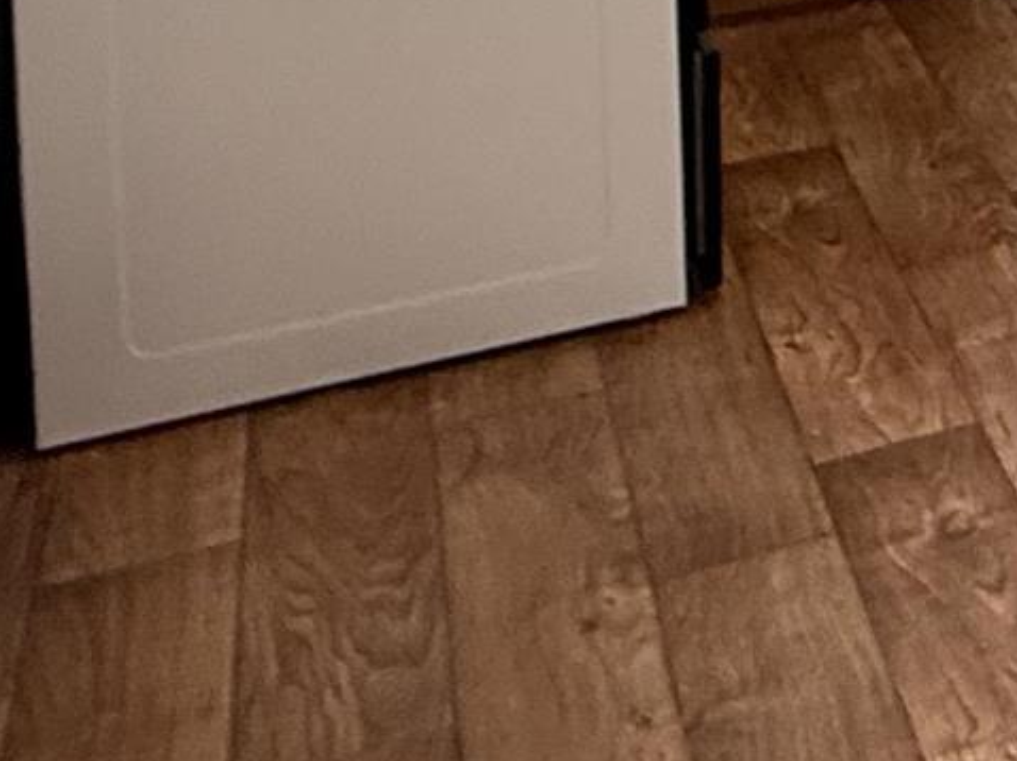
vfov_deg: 14.2
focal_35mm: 90
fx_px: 2643
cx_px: 2168
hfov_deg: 15.8
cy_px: -678
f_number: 2.2
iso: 200
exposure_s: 1/60
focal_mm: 2.22
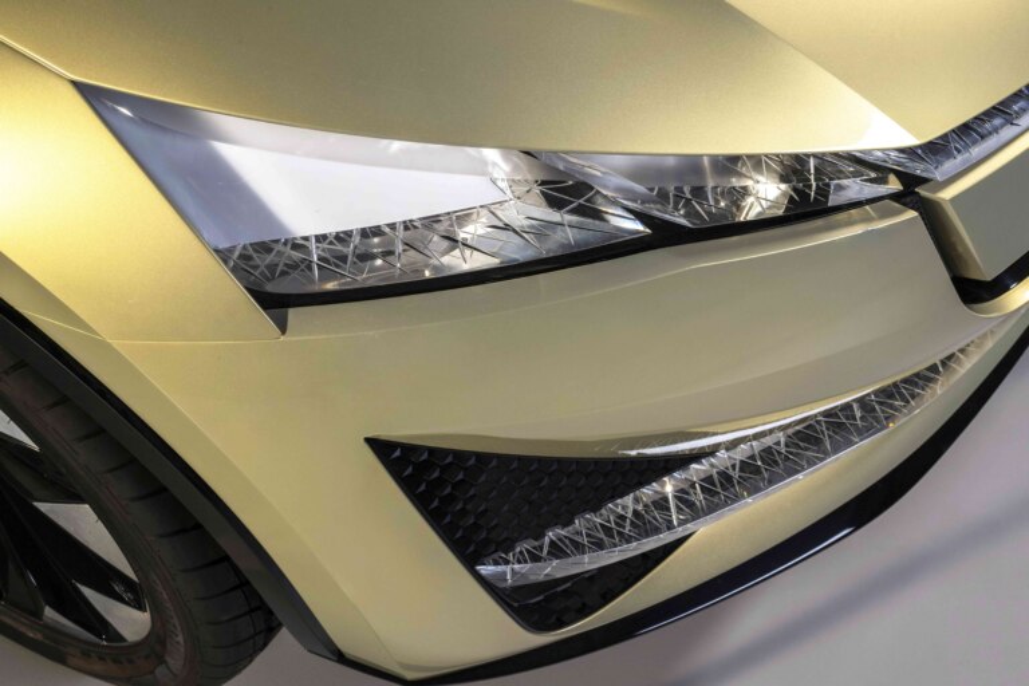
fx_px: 1629
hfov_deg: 35.1
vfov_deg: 23.8
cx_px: 514
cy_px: 343
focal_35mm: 57
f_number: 14
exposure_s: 1/2
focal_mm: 57
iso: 400
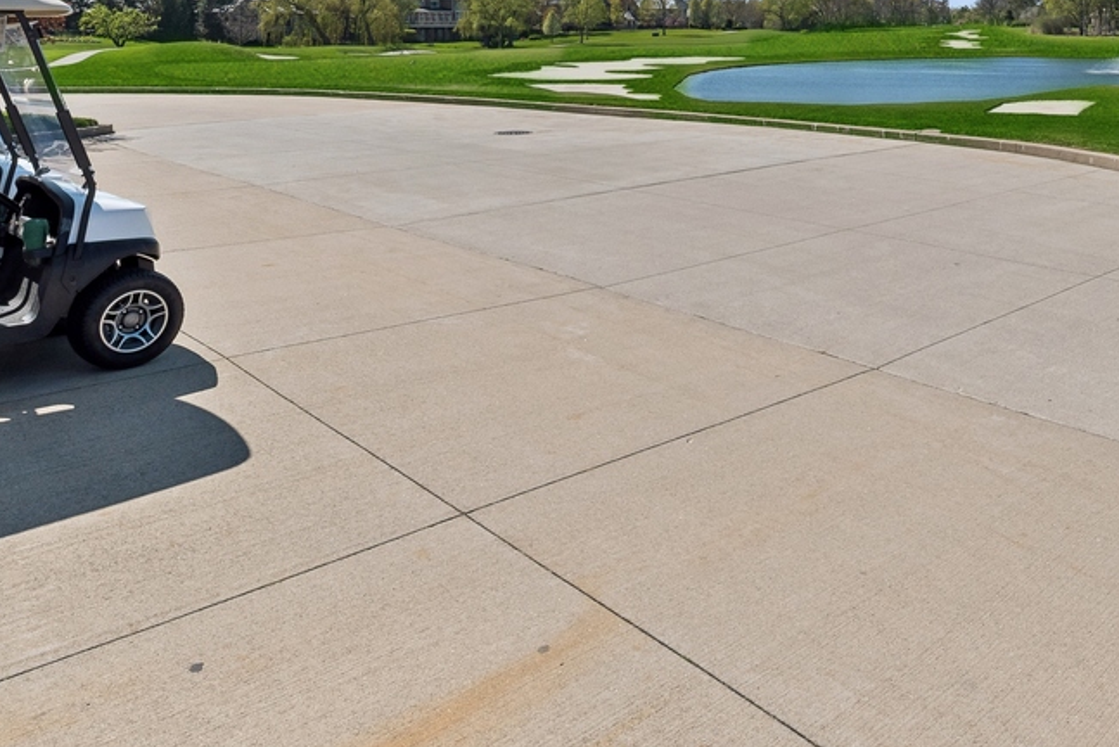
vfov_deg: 39.3
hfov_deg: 60.2
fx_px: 933
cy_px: 26
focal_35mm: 30
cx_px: 761
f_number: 9
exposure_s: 1/500
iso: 200
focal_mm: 12
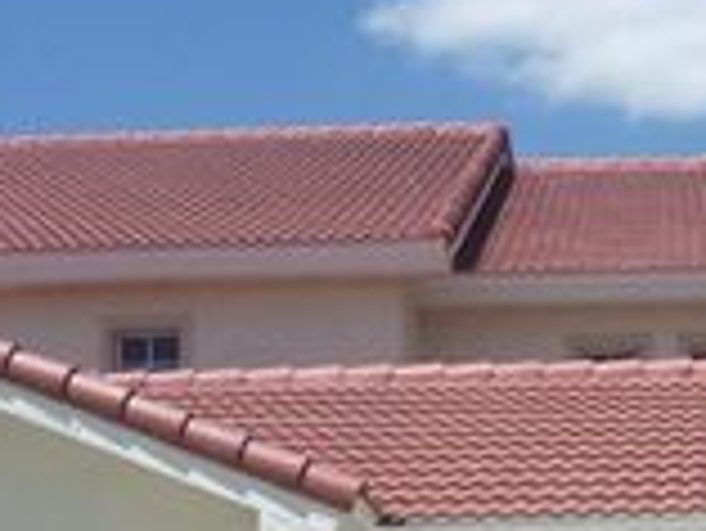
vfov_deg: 13.9
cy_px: 565
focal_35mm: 105
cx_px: 809
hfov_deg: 17.9
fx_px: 2143
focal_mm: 5.5
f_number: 8
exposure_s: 1/250
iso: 100
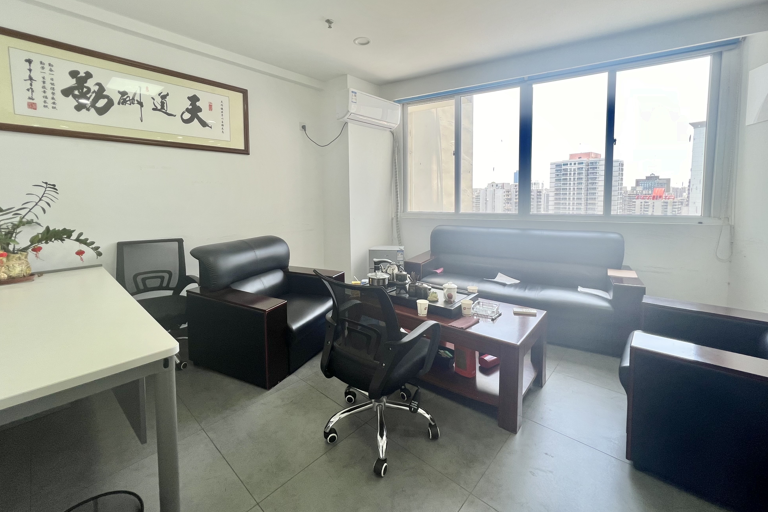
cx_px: 381
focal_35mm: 14
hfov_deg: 104.3
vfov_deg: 80.8
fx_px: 299
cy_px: 221
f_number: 1.8
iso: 40
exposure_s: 1/100
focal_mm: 1.57
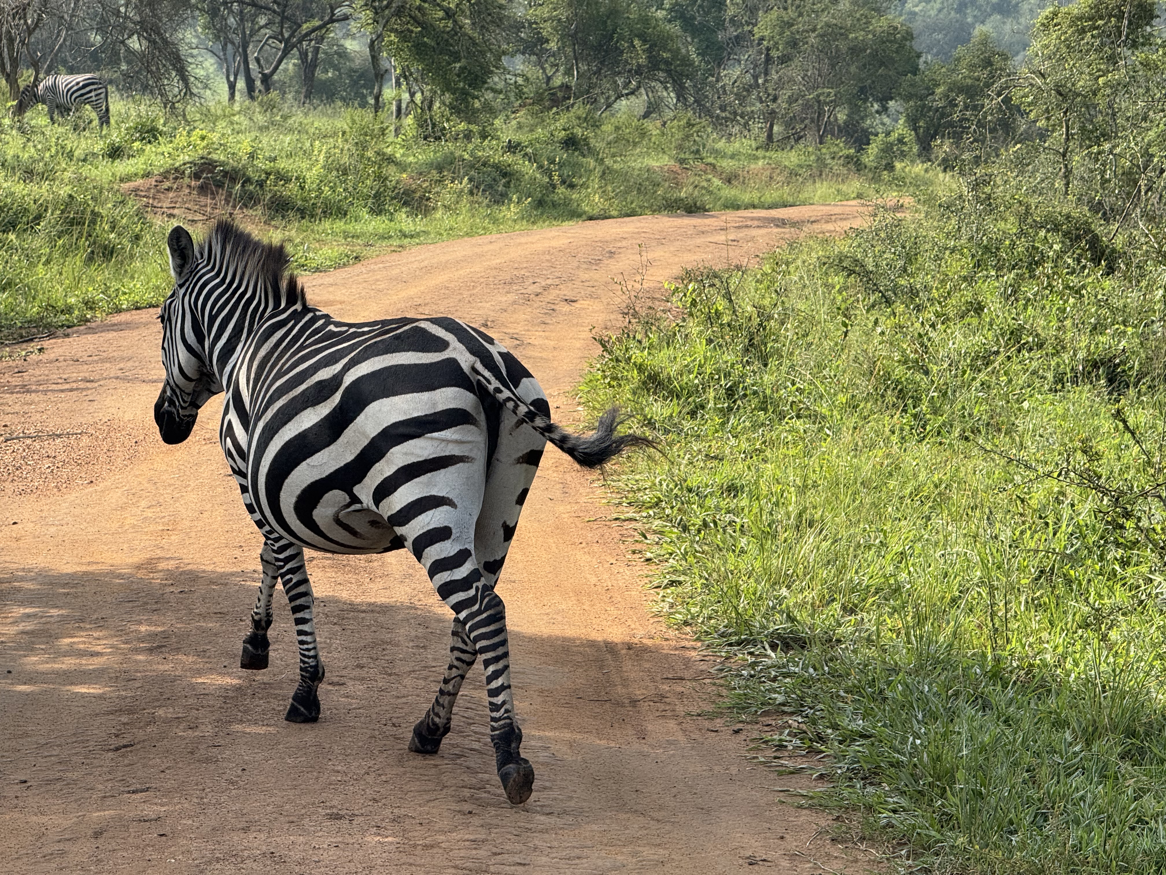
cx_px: 583
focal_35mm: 120
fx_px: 4042
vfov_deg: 12.3
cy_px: 438
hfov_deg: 16.4
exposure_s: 1/687
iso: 50
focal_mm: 15.66
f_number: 2.8
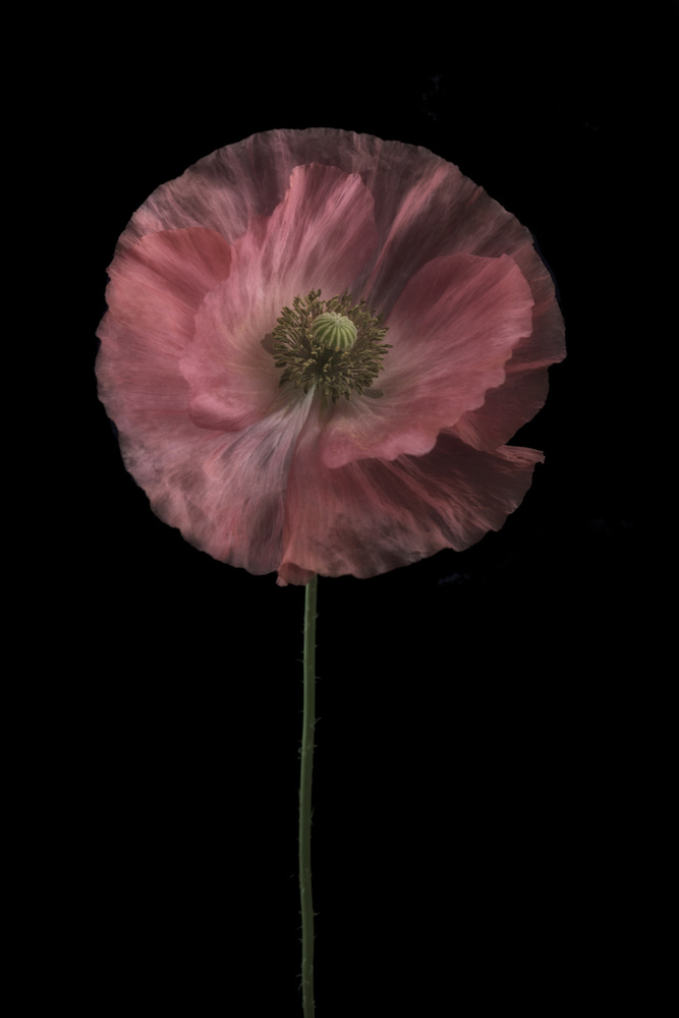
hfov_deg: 13.0
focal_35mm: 105
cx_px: 340
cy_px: 509
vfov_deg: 19.5
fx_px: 2969
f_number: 10
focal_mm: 105
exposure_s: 1/100
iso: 200
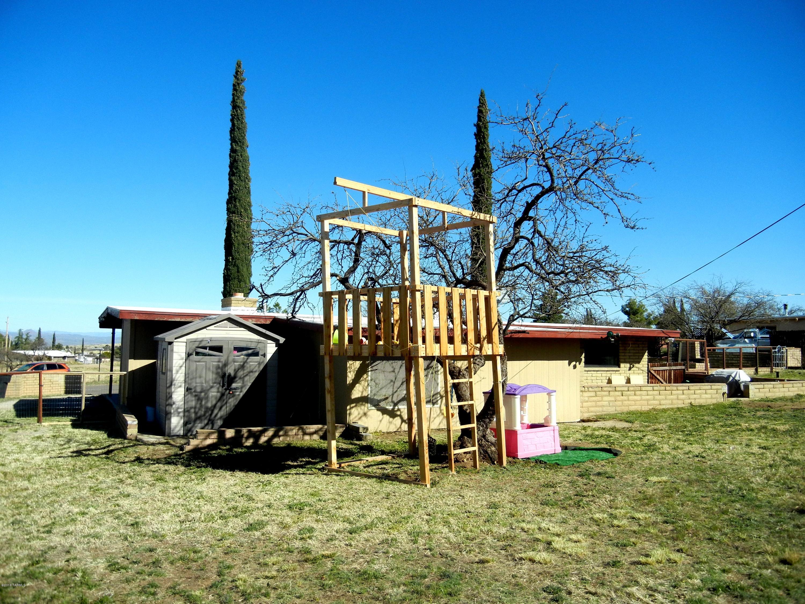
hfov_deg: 60.0
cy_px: 302
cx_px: 402
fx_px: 698
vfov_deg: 46.8
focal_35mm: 30
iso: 160
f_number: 7
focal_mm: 5.4
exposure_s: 1/490
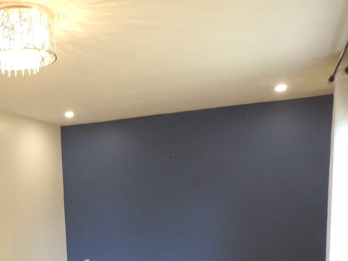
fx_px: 442
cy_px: 230
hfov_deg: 41.6
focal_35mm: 44
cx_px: 86
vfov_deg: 31.5
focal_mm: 4.3
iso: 200
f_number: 3
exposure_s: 1/34
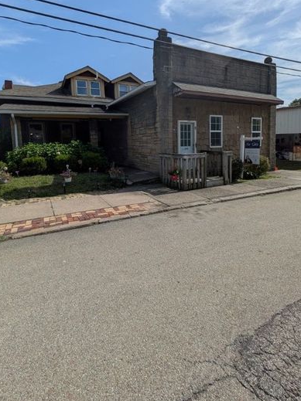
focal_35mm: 18
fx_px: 209
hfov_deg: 71.1
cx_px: 127
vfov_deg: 86.4
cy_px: 156
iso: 54
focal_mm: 1.83
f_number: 2.2
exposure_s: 1/3559
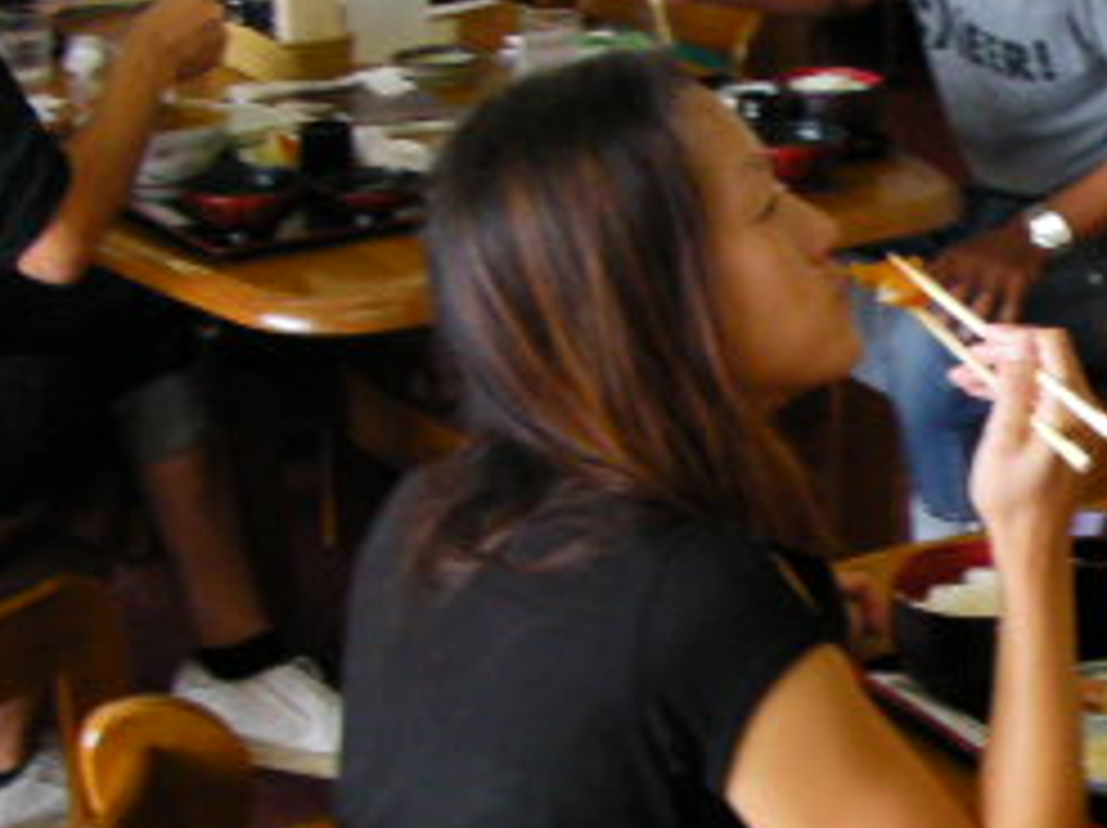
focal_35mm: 99
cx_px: 1210
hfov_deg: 19.1
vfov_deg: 14.9
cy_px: 572
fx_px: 3163
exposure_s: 1/30
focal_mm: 6.3
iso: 157
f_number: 3.5
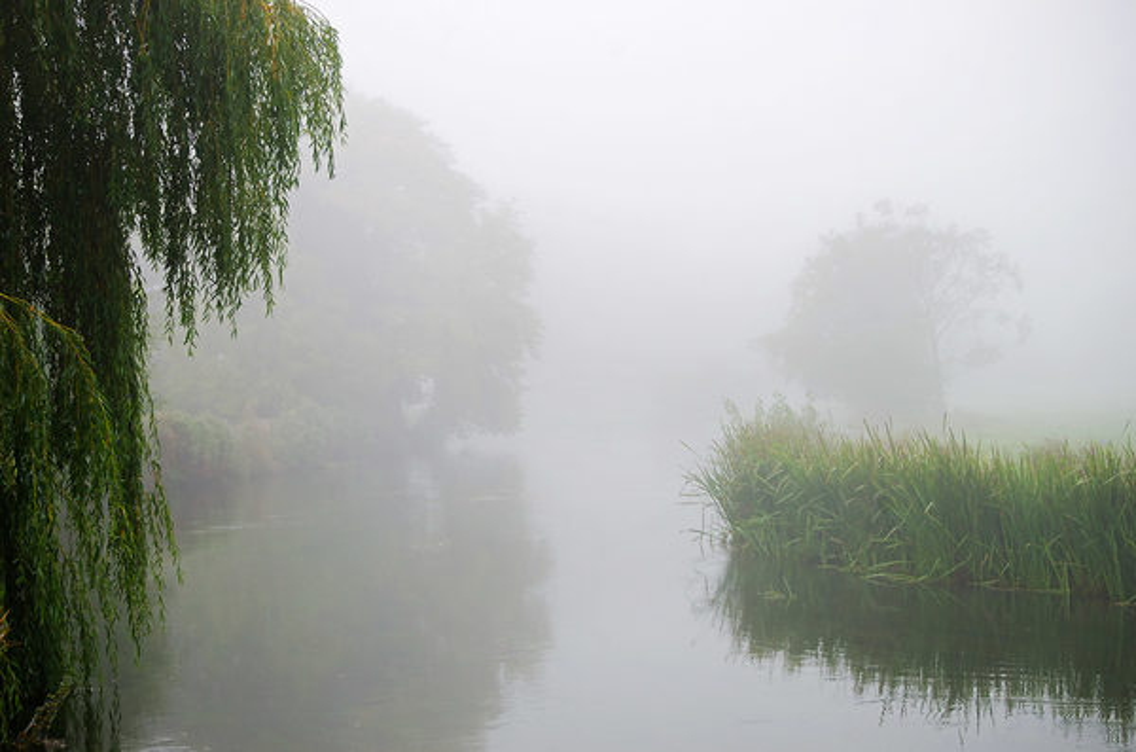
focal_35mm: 63
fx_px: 1983
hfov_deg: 32.0
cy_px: 376
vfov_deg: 21.5
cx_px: 568
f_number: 9
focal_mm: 42
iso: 100
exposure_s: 1/60
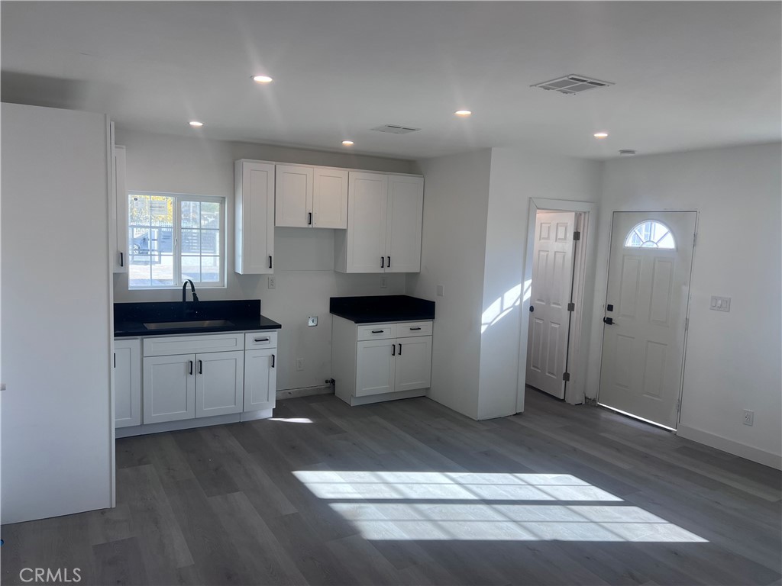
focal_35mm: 26
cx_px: 391
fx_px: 587
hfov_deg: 67.3
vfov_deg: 53.1
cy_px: 293
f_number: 1.5
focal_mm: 5.7
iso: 50
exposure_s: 1/427
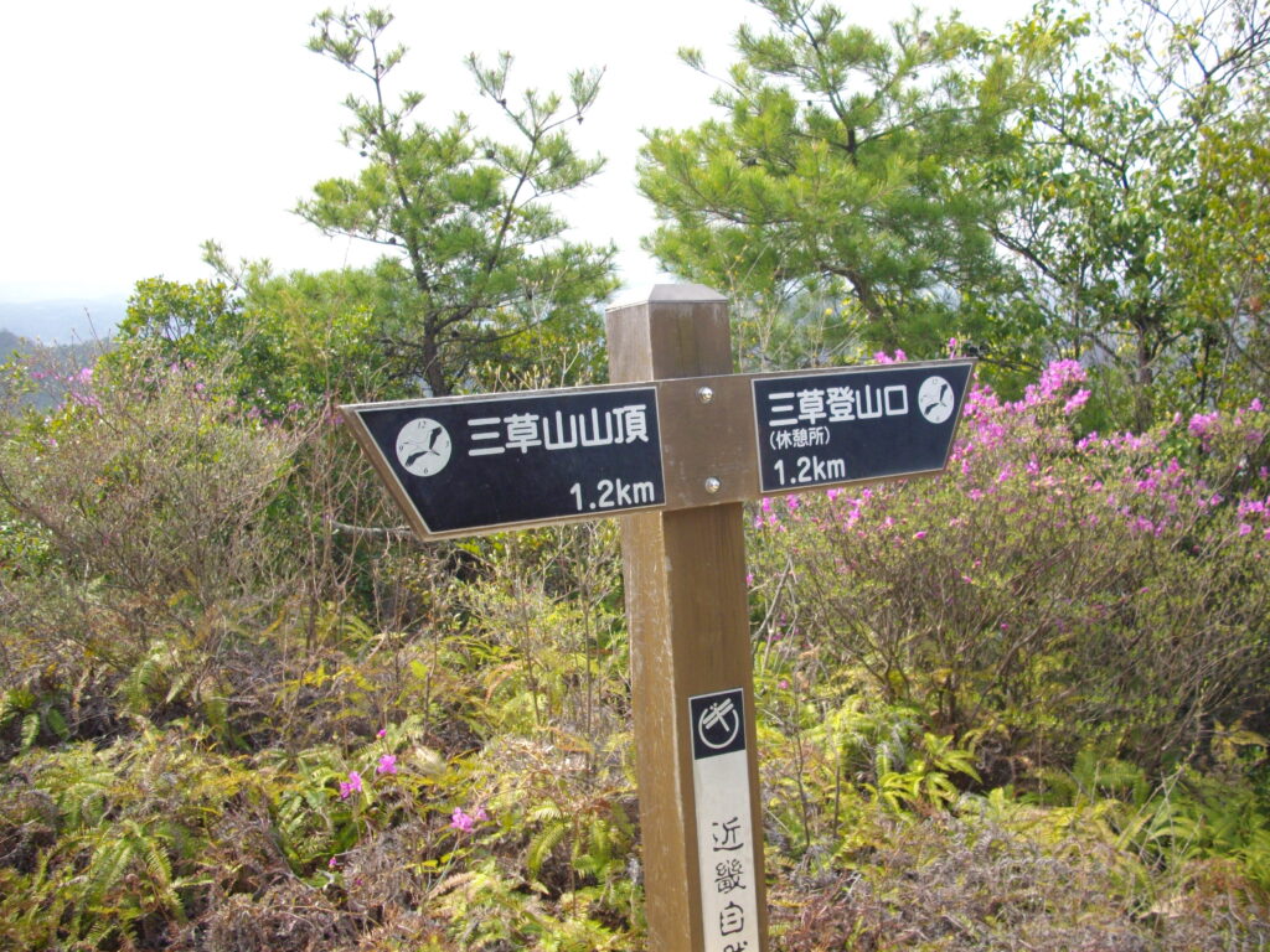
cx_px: 635
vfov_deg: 38.7
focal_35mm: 37
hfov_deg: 50.1
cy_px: 476
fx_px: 1357
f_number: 2.8
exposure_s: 1/500
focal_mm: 6.2
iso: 100
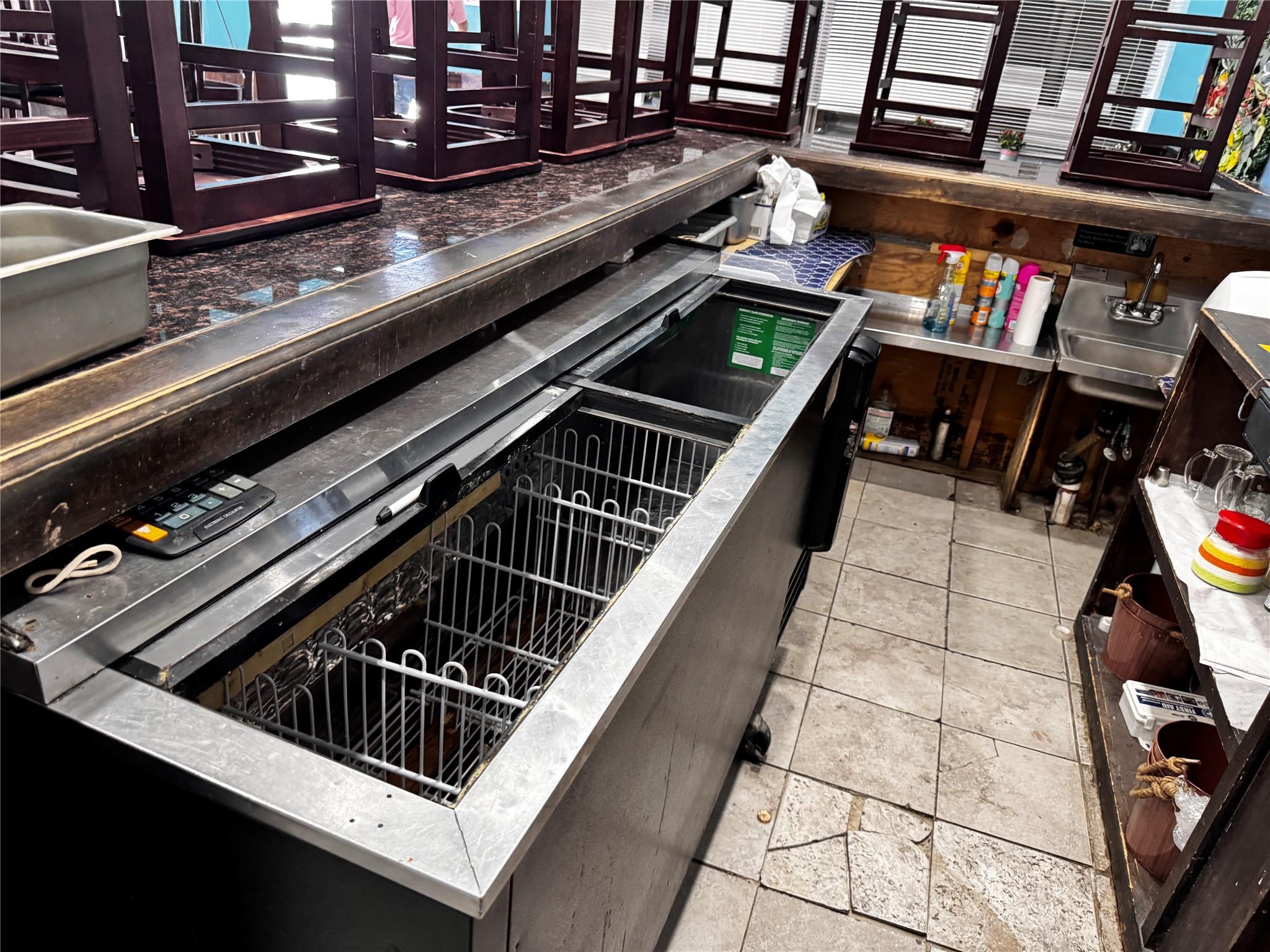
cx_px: 635
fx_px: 881
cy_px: 476
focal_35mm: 24
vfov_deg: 56.8
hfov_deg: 71.6
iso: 400
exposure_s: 1/60
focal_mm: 6.76
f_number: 1.78
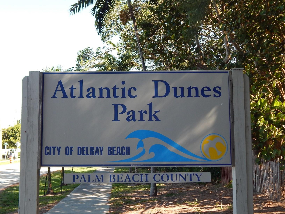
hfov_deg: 35.5
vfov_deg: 27.0
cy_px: 120
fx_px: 445
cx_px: 129
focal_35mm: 54
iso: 125
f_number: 3.6
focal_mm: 7.7
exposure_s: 1/250
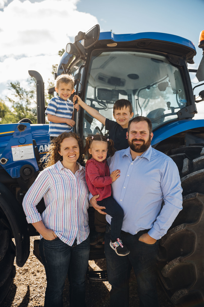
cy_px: 154
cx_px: 102
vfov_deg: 60.3
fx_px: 264
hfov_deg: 42.3
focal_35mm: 31
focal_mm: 31
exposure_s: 1/2500
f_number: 2.8
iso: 250
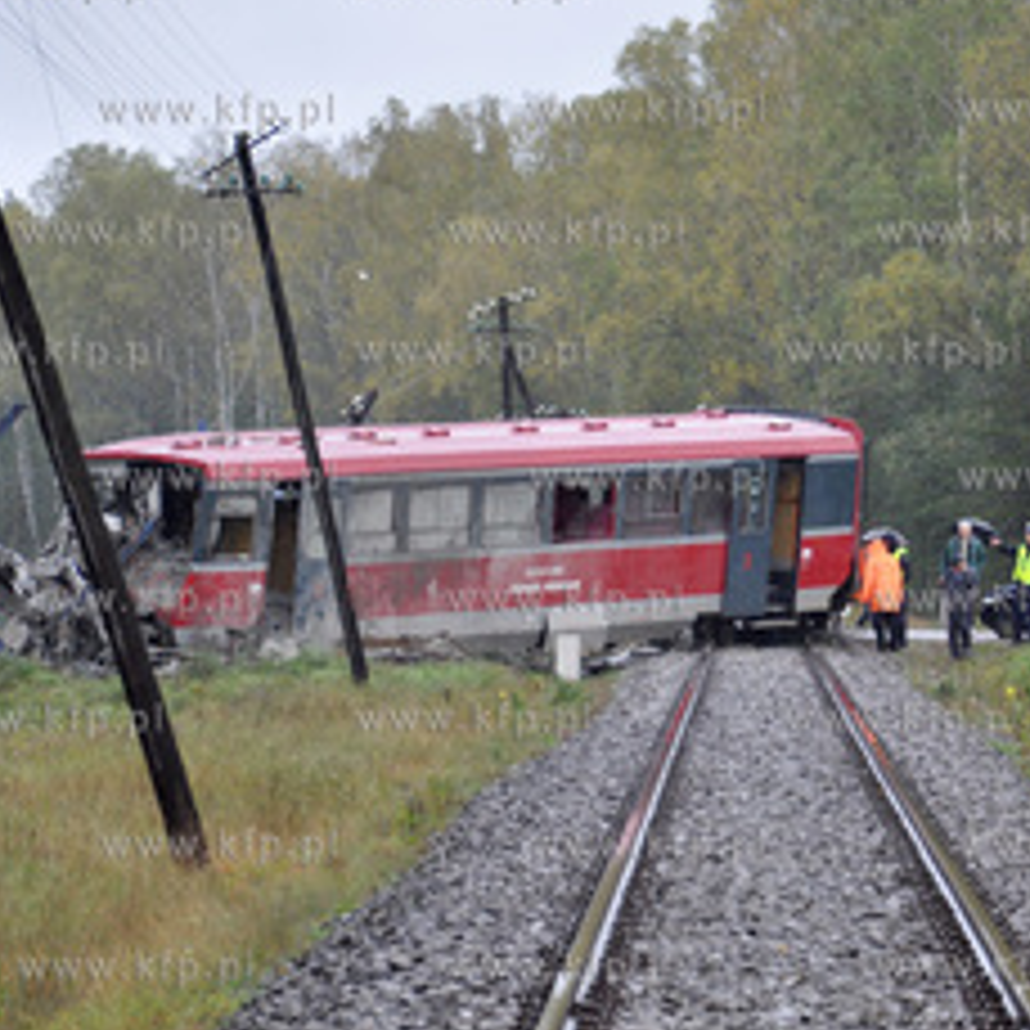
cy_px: 535
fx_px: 7869
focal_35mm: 234
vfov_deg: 7.5
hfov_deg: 7.5
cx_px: 805
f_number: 5.6
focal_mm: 105
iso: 400
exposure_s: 1/100
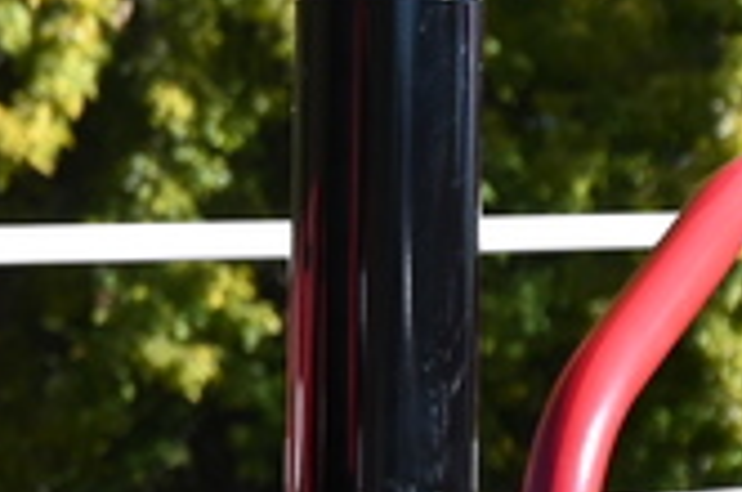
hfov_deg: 5.2
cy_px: -186
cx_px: -644
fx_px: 8002
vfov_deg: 3.5
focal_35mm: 389
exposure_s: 1/250
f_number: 5.6
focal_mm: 63
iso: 100
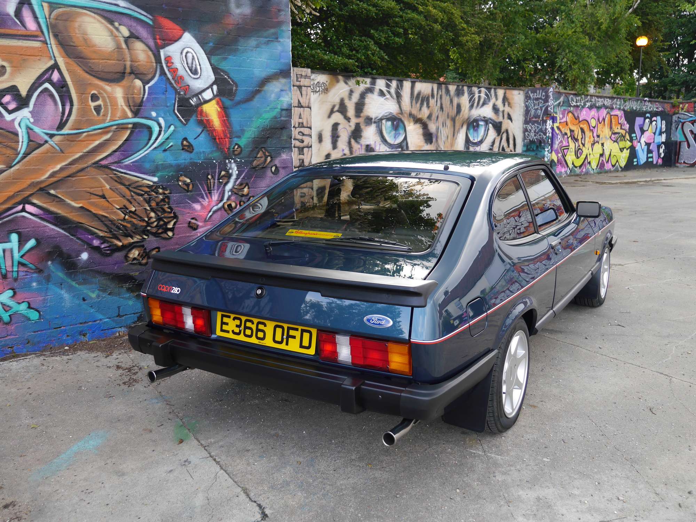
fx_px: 603
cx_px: 348
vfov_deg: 46.8
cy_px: 261
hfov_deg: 59.9
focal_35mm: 30
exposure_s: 1/80
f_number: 3.6
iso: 160
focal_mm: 15
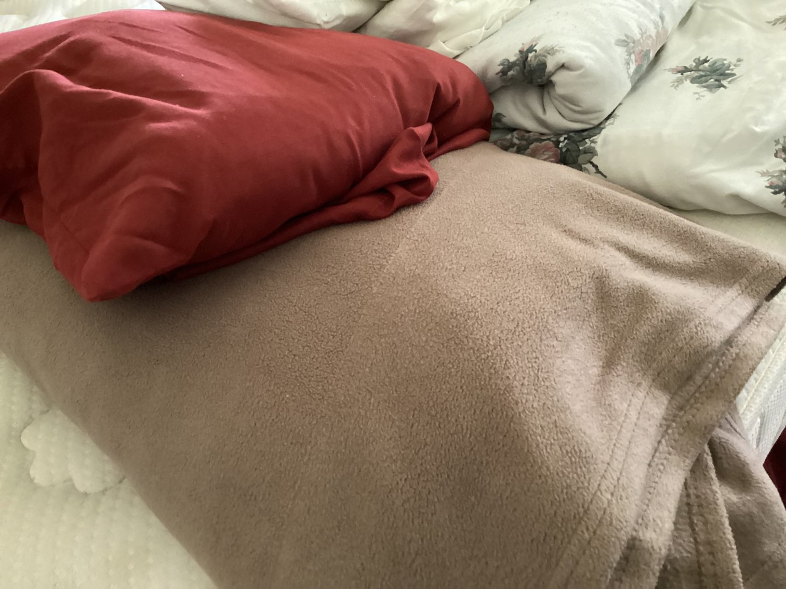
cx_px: 393
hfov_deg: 58.3
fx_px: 704
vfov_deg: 45.4
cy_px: 294
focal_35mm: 31
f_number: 2.4
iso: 640
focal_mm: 3.3
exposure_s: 1/25
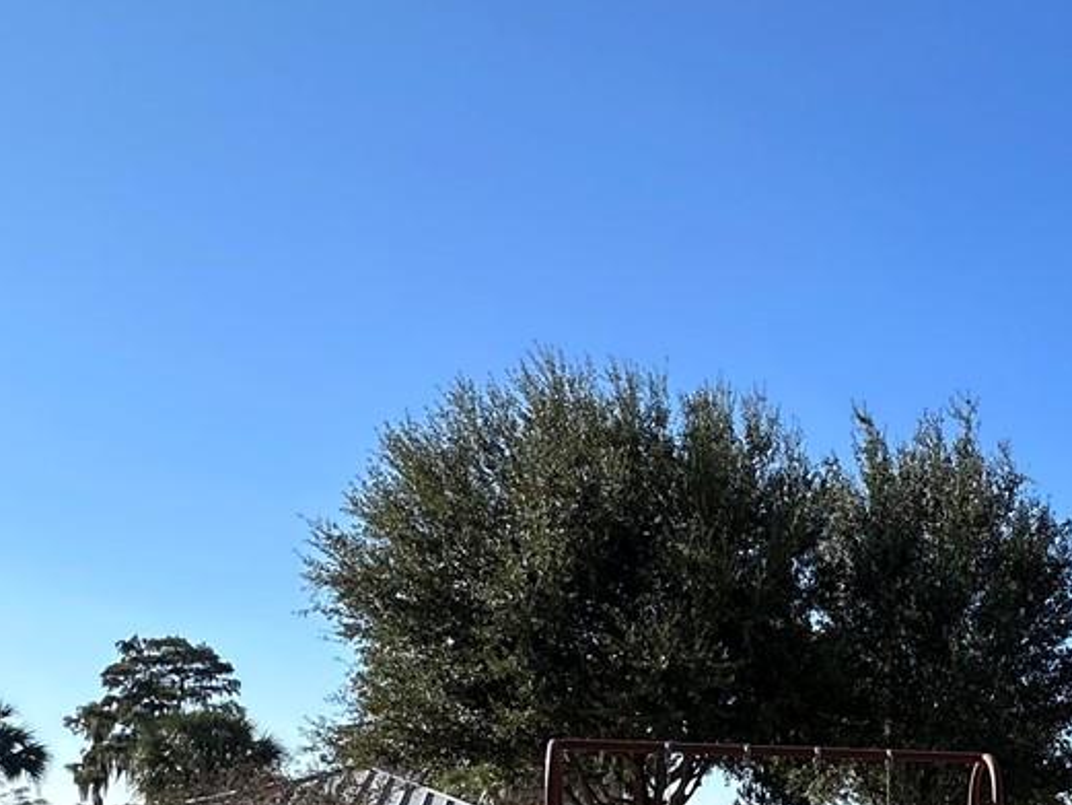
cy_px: 852
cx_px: 1080
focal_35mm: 43
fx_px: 1332
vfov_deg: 30.6
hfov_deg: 38.7
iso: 50
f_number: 2.2
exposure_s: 1/1052
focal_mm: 2.22
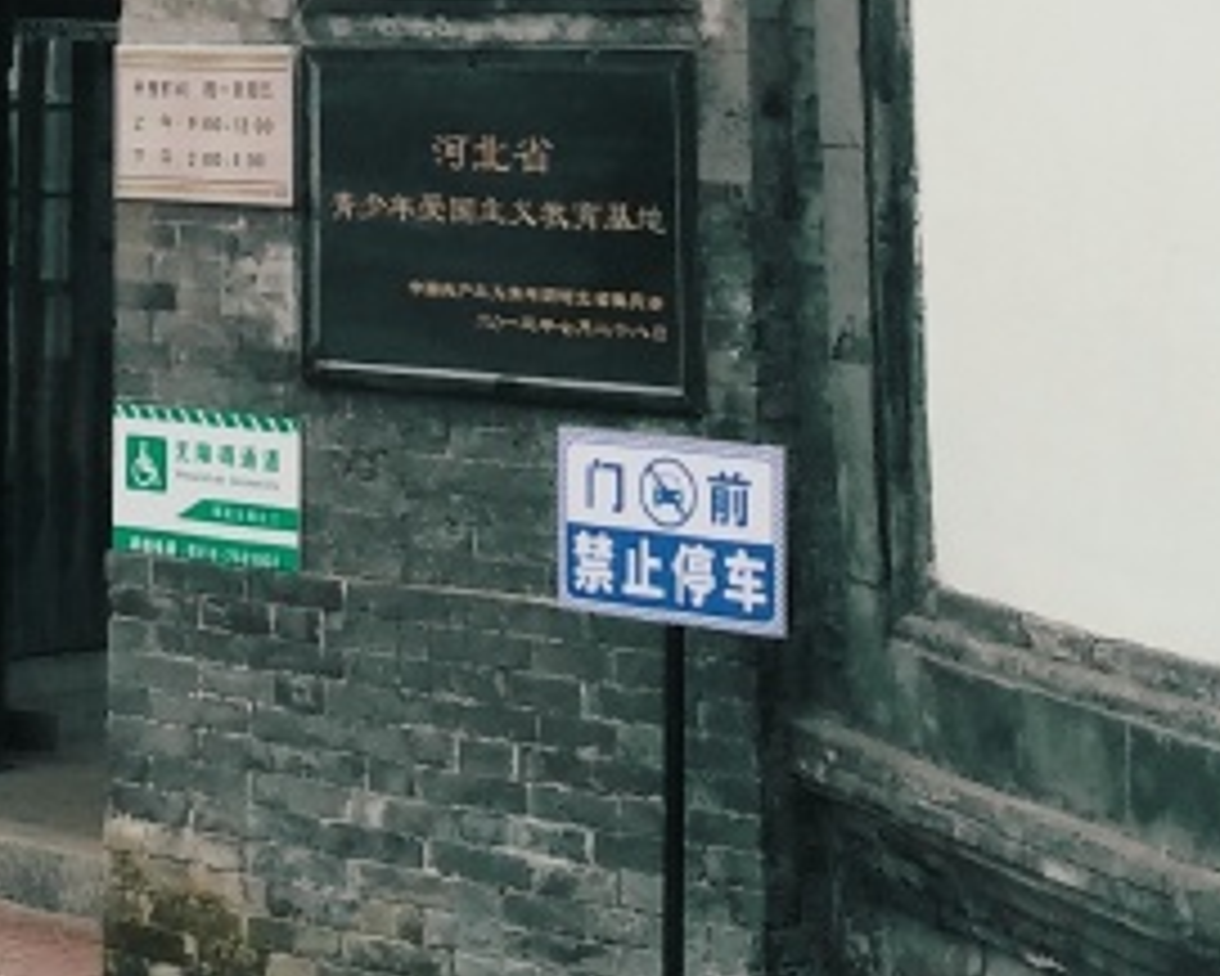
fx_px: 3431
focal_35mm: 95
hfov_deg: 19.6
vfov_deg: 15.0
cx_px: 27
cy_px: -517
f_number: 2.2
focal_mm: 3.81
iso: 250
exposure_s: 1/100
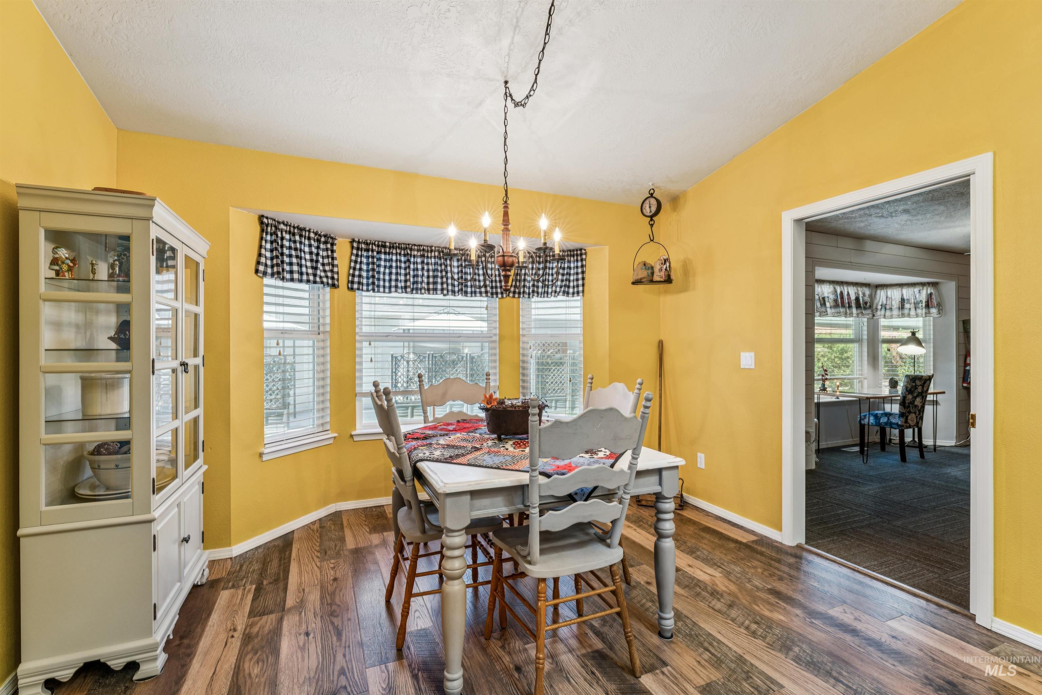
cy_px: 348
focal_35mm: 16
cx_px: 521
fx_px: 475
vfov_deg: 72.4
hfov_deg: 95.3
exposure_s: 1/6
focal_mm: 16.4
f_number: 13
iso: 400
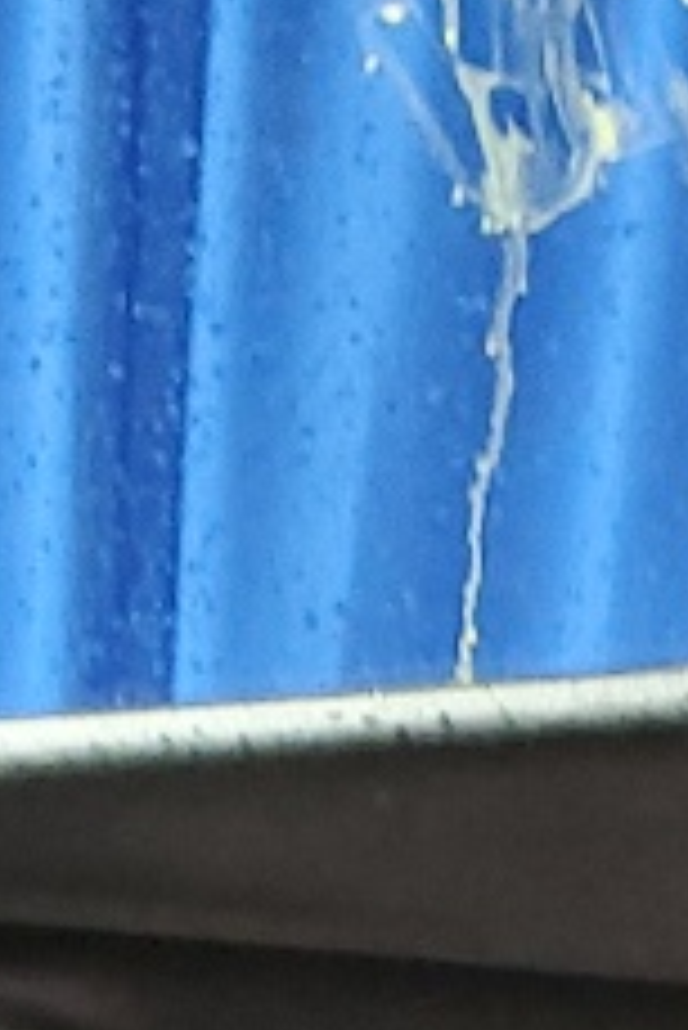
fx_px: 5409
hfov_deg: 7.3
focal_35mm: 189
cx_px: 661
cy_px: 2519
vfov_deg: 9.6
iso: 123
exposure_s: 1/24
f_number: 1.5
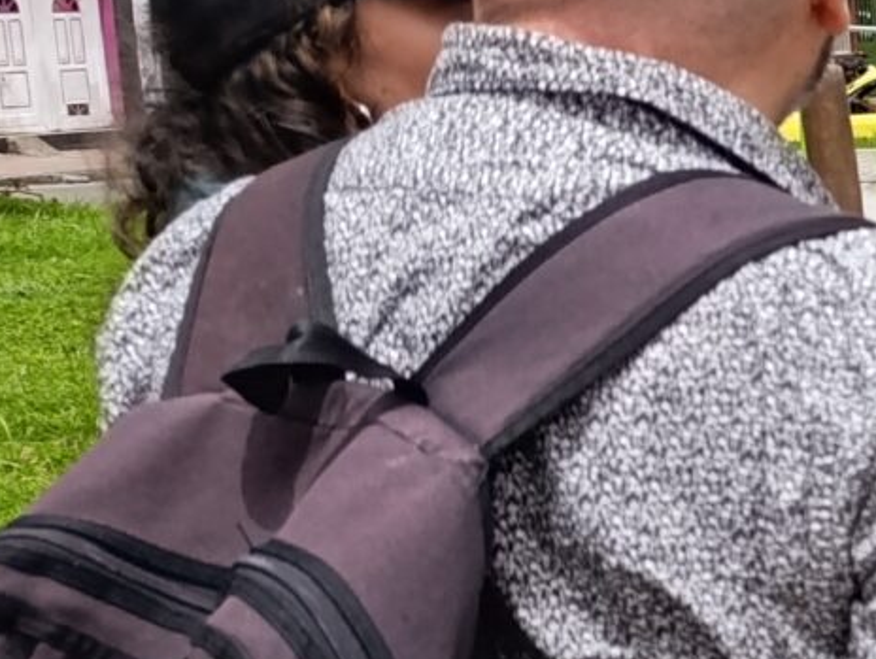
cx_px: 2286
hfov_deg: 11.7
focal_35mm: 127
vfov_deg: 11.5
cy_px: 693
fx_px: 3217
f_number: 1.6
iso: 50
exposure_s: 1/633
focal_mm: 6.14
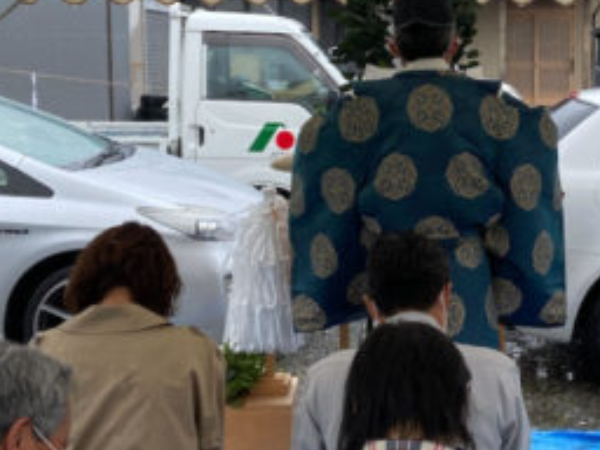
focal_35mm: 66
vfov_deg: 22.2
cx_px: 452
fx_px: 1144
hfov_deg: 28.9
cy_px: 145
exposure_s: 1/122
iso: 50
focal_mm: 4.25
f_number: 1.8
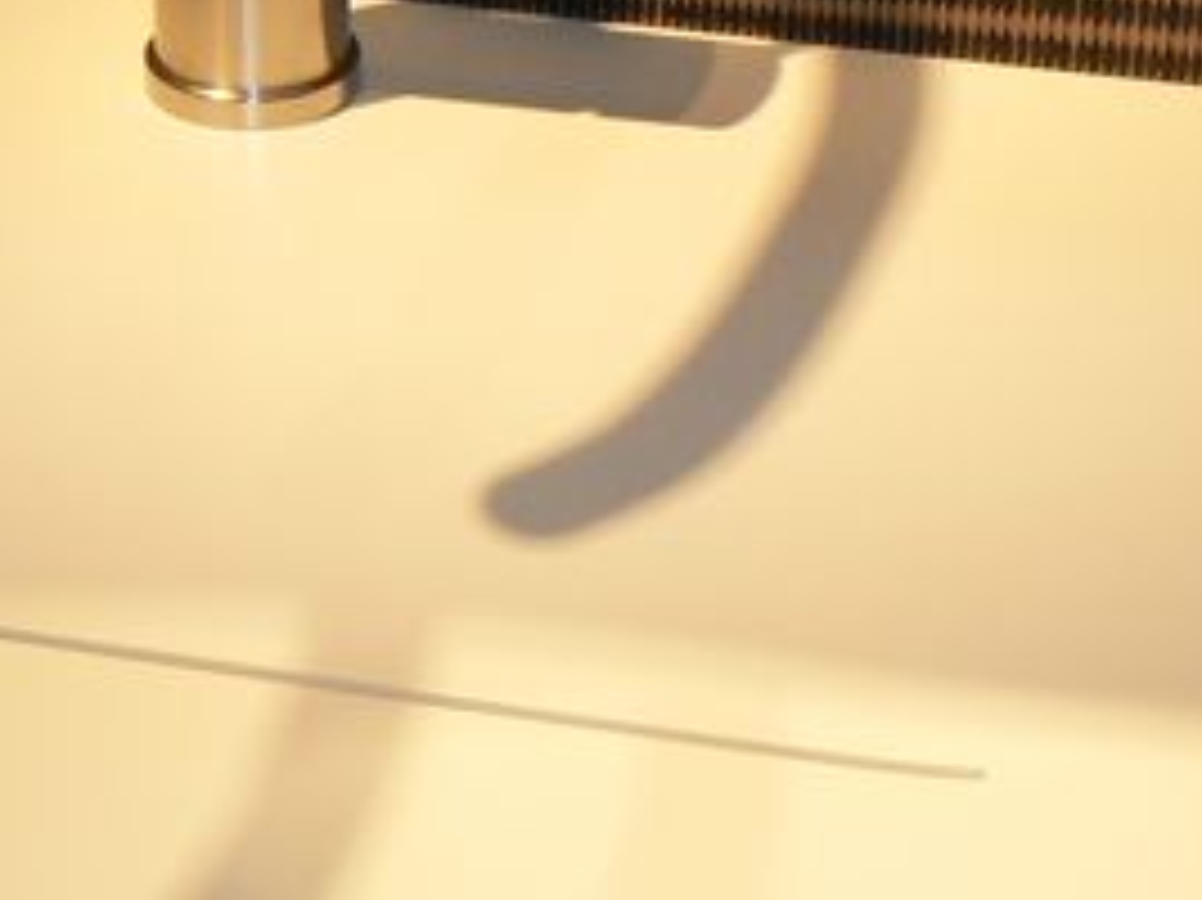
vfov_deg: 13.7
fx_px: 3748
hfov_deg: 18.0
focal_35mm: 108
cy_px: 238
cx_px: 176
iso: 80
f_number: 4
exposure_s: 1/50
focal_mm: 6
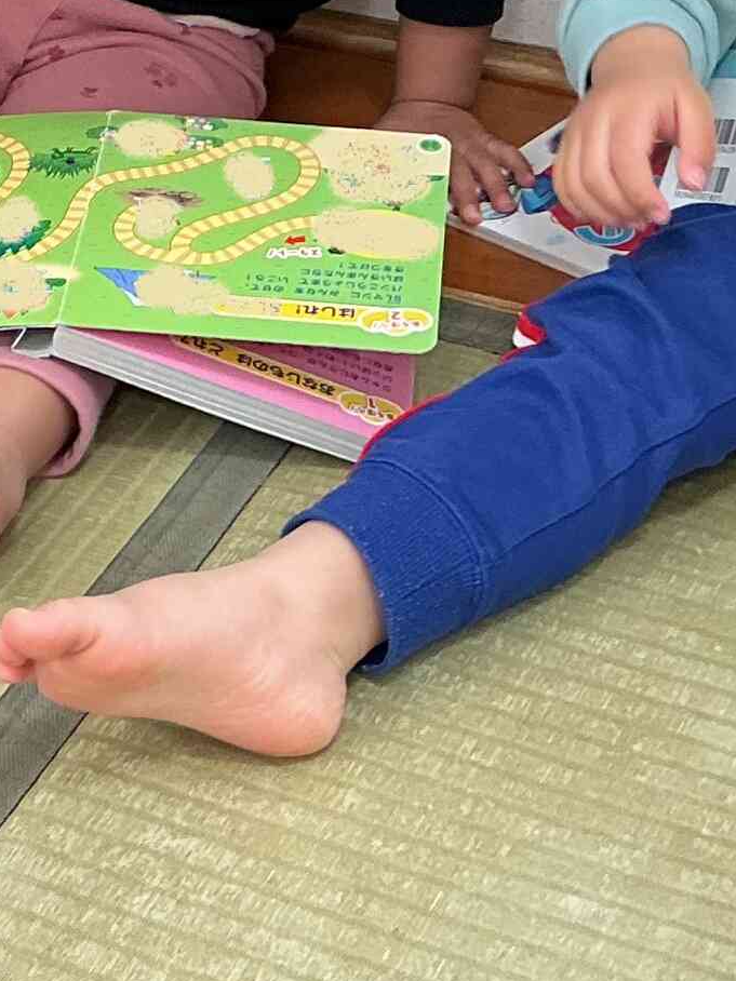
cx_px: 77
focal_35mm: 103
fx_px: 2920
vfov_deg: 18.6
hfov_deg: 14.2
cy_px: 38
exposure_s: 1/50
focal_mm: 3
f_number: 1.8
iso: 64
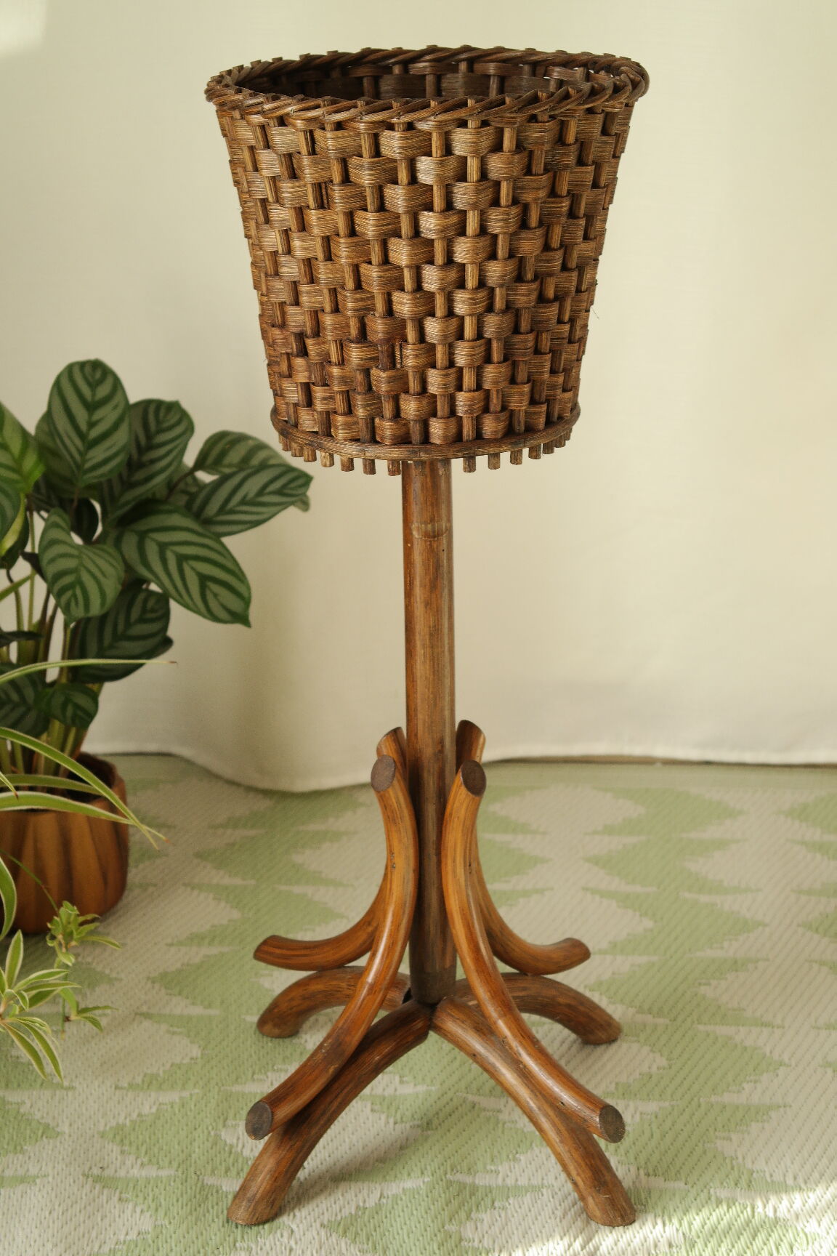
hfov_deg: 17.7
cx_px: 418
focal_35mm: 77
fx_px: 2685
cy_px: 628
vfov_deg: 26.3
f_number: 5.6
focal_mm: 50
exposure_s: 1/30
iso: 400
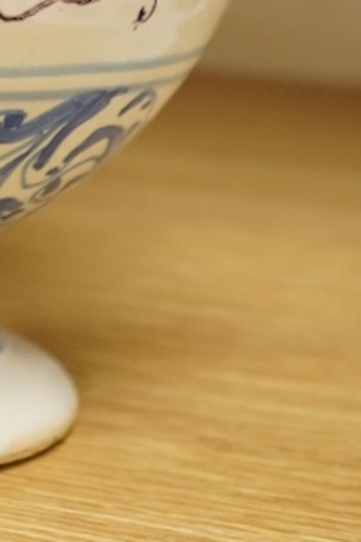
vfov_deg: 11.9
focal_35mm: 166
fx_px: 2500
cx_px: -151
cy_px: -232
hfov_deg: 8.1
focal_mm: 30
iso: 2000
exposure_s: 1/125
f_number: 9
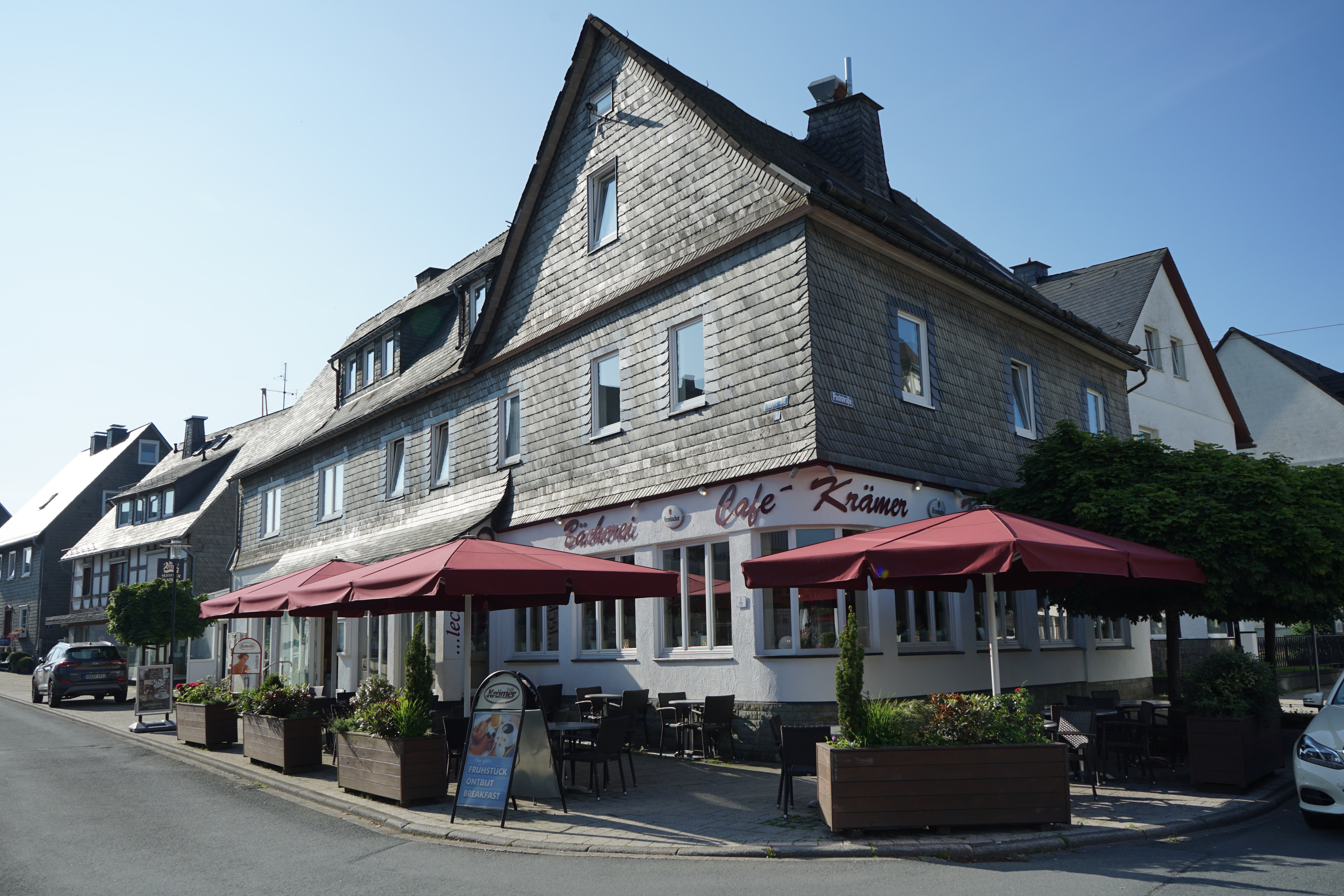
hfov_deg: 58.7
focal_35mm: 32
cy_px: 448
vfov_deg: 41.1
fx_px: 1195
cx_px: 672
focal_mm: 32
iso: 100
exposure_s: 1/250
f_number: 9
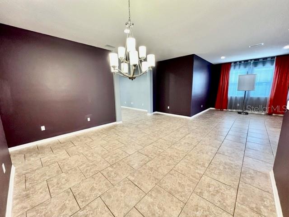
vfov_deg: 89.9
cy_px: 108
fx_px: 109
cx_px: 144
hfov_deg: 106.2
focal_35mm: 13
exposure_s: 1/60
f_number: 1.8
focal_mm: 1.57
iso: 500
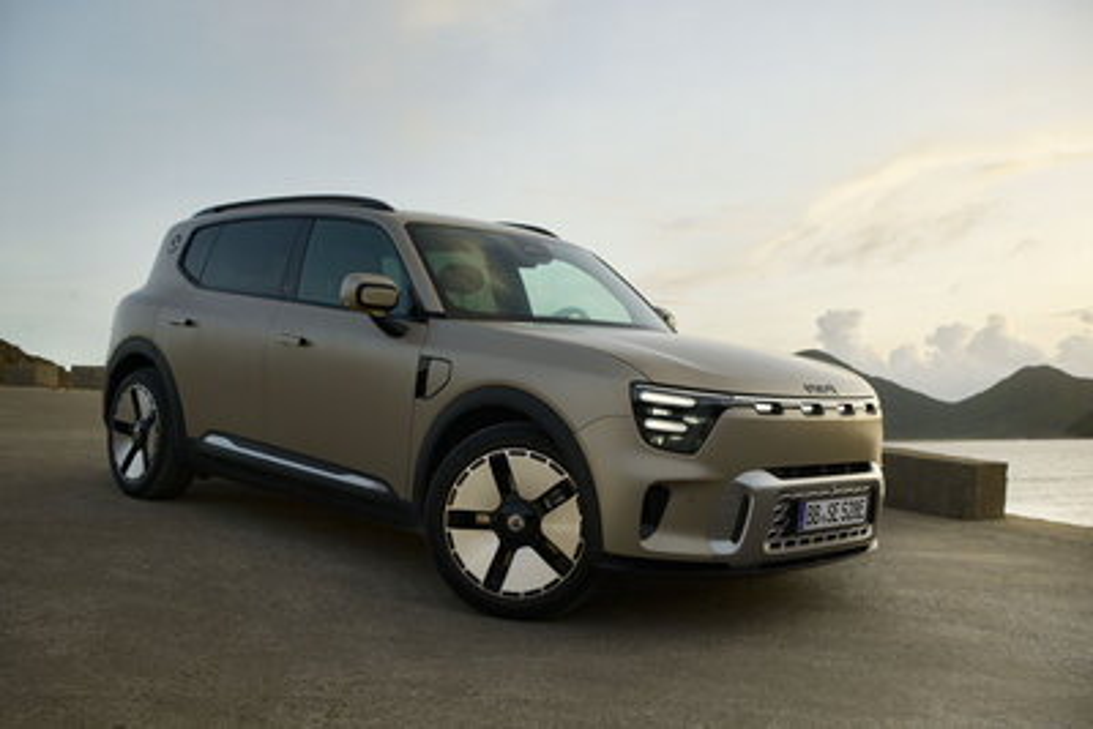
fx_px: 1093
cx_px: 546
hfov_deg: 53.1
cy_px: 364
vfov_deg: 36.9
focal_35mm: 36
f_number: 5.6
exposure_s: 1/320
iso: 800
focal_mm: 36
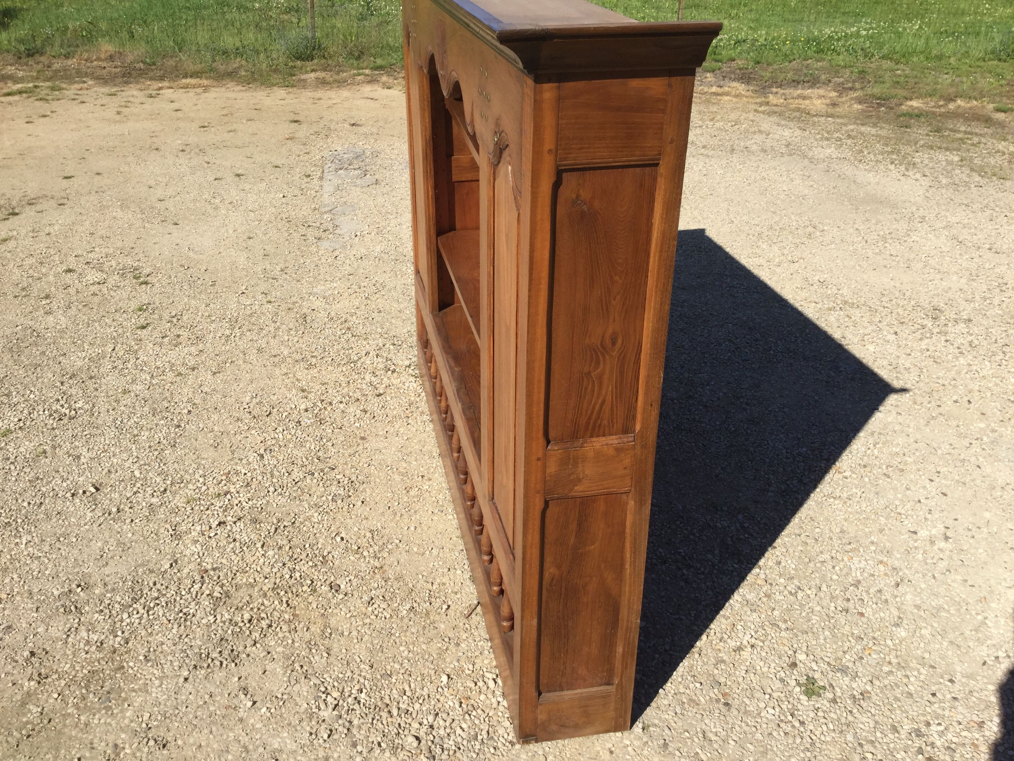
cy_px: 380
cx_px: 507
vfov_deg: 45.4
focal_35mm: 31
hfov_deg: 58.4
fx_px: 908
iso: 25
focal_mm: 3.3
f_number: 2.4
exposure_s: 1/1235
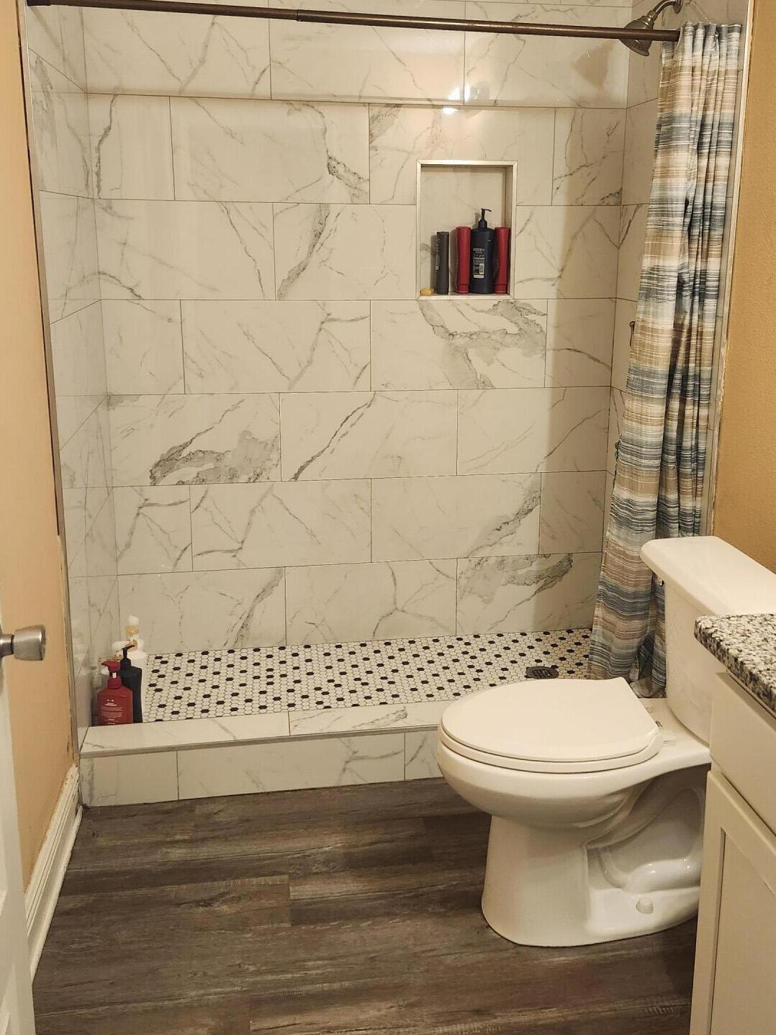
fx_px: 957
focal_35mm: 32
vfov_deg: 56.6
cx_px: 424
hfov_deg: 44.1
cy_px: 436
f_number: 1.8
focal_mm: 5.54
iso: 400
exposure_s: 1/120
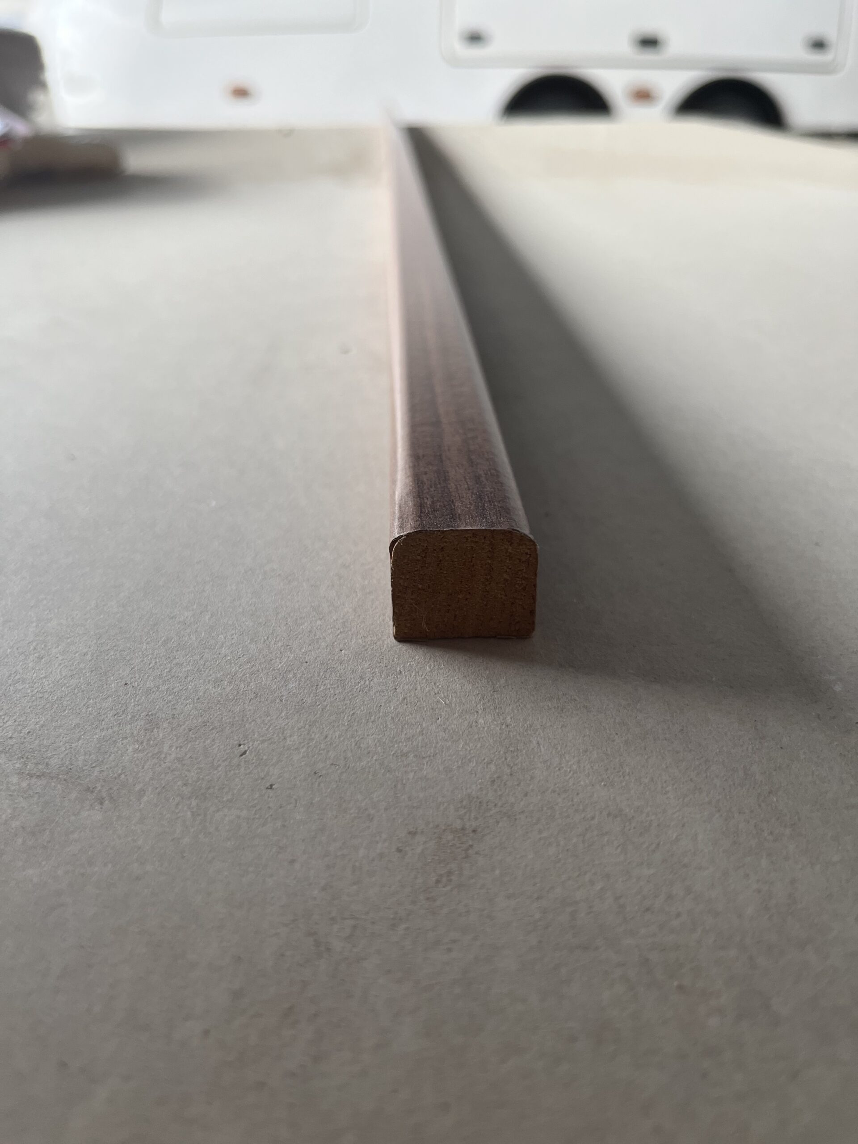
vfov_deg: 67.3
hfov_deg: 53.1
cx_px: 429
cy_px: 572
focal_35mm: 26
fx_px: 859
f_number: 1.6
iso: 125
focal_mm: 5.1
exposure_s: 1/121
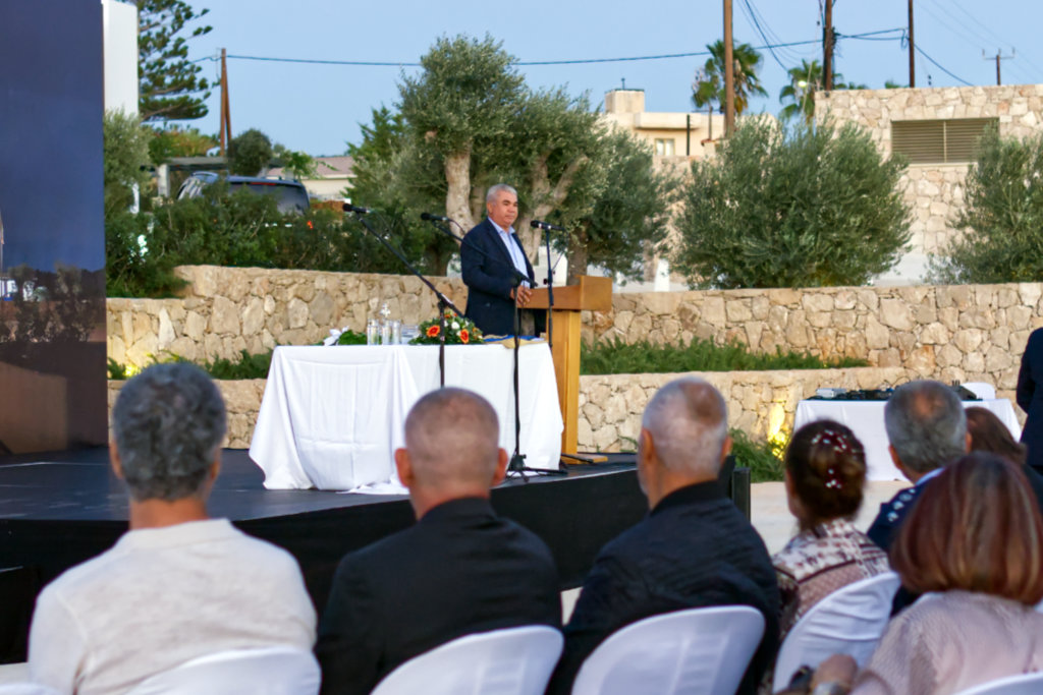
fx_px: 1304
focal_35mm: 45
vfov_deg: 29.9
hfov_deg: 43.6
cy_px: 348
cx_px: 522
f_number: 2.2
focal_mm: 30
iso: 1600
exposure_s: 1/160
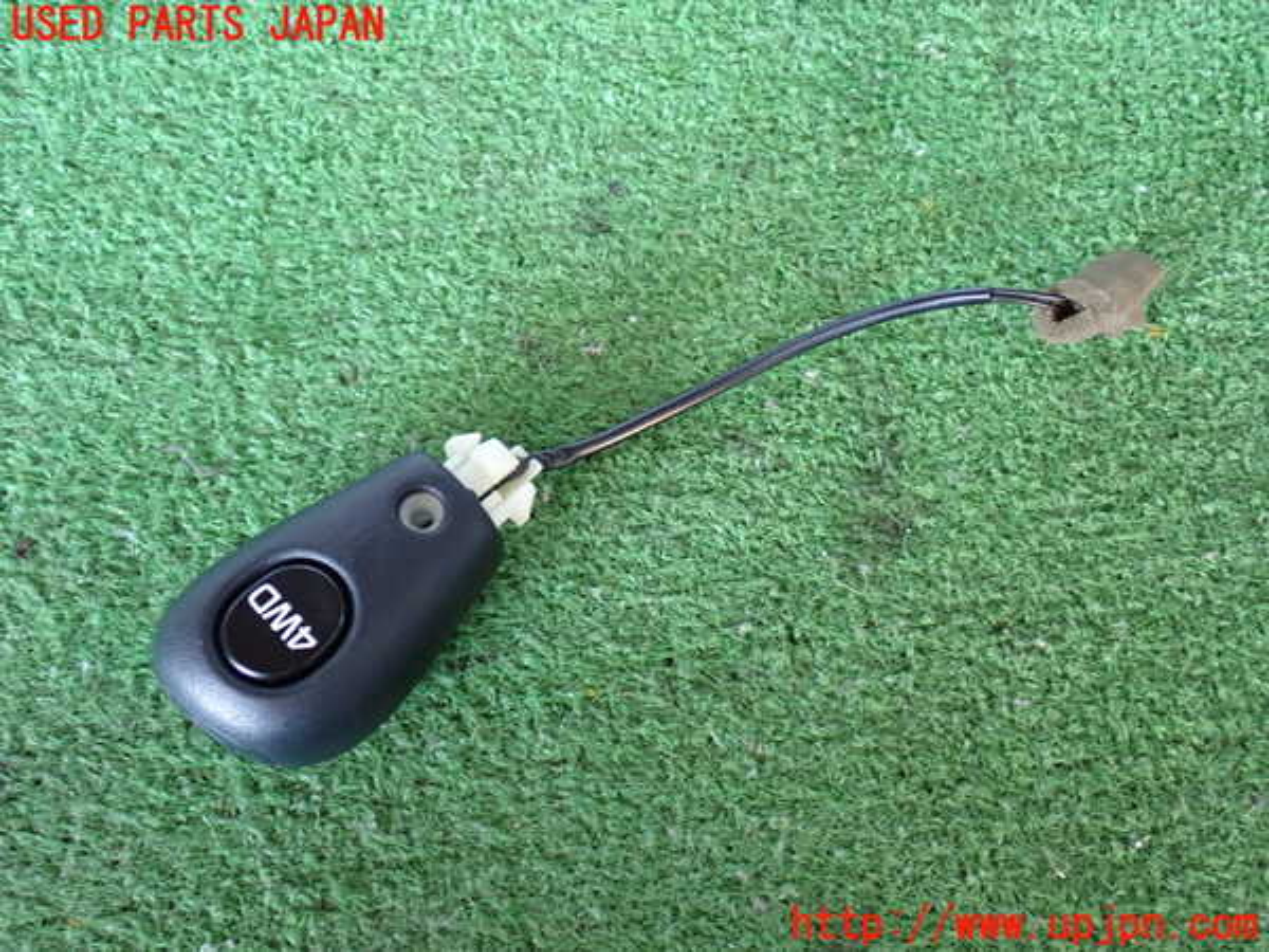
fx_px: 1393
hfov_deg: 49.0
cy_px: 476
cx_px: 634
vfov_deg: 37.7
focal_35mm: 38
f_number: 2.7
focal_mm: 6.83
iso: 640
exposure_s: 1/40
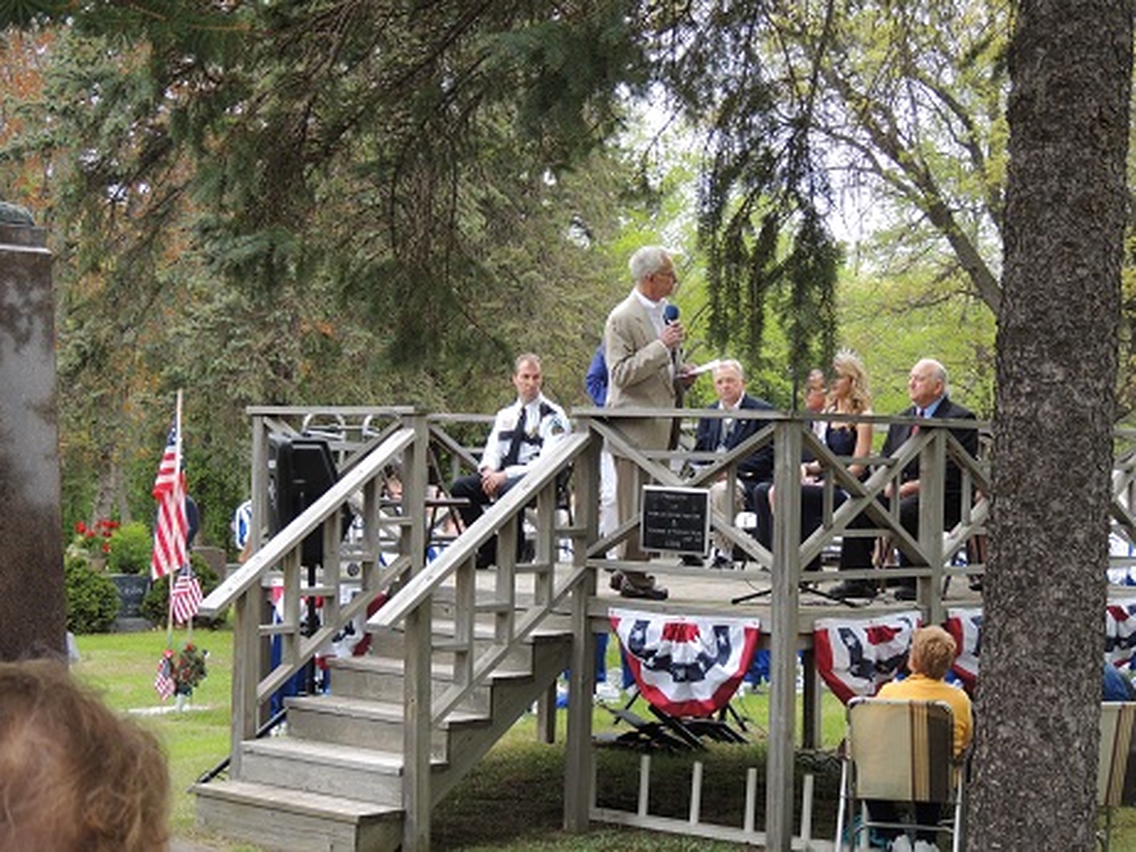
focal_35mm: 70
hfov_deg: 27.8
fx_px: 2298
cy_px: 426
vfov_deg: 21.0
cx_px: 568
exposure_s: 1/80
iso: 100
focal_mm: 12.4
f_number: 3.9
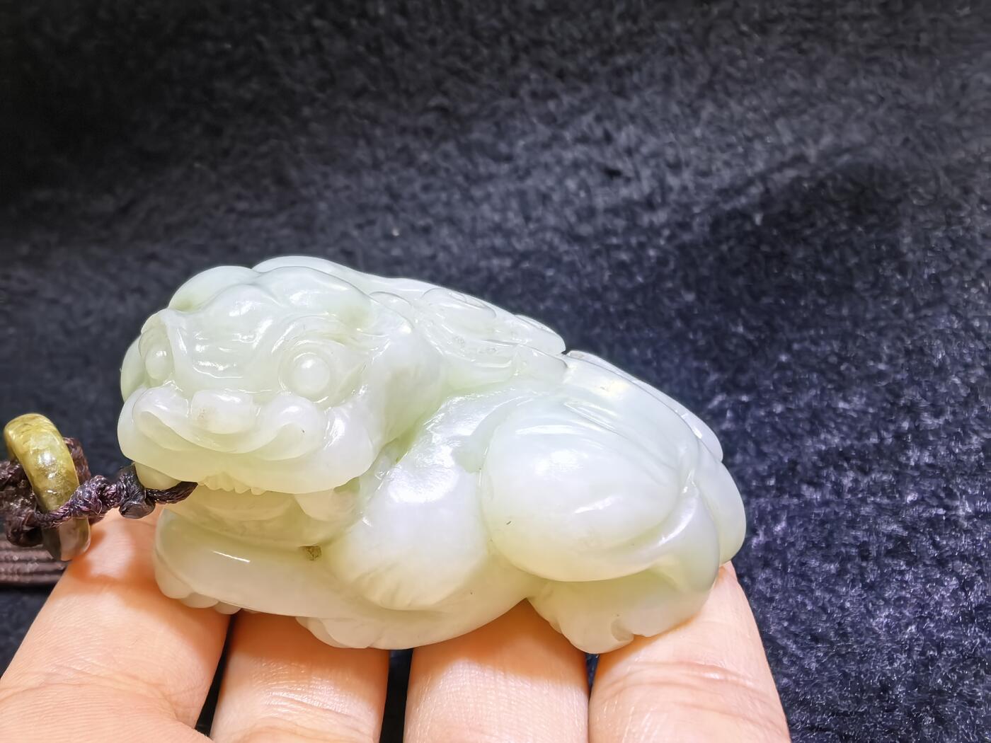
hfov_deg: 65.3
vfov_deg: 51.4
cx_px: 496
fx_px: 773
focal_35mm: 27
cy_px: 372
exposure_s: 1/50
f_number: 2.2
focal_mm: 1.95
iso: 100
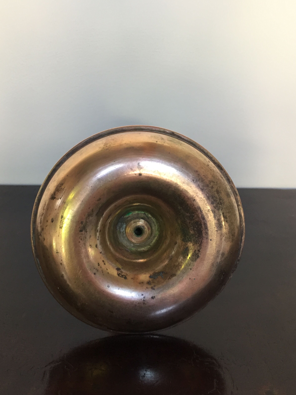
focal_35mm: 30
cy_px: 197
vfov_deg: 60.0
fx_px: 342
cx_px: 148
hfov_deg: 46.8
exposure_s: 1/33
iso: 160
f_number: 2.2
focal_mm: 4.15
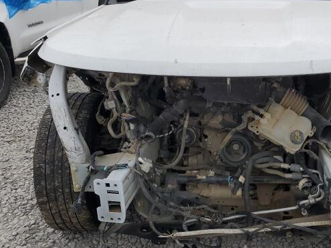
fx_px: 402
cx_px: 257
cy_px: 120
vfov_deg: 34.3
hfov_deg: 43.0
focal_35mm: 42
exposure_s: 1/2500
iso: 50
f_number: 1.5
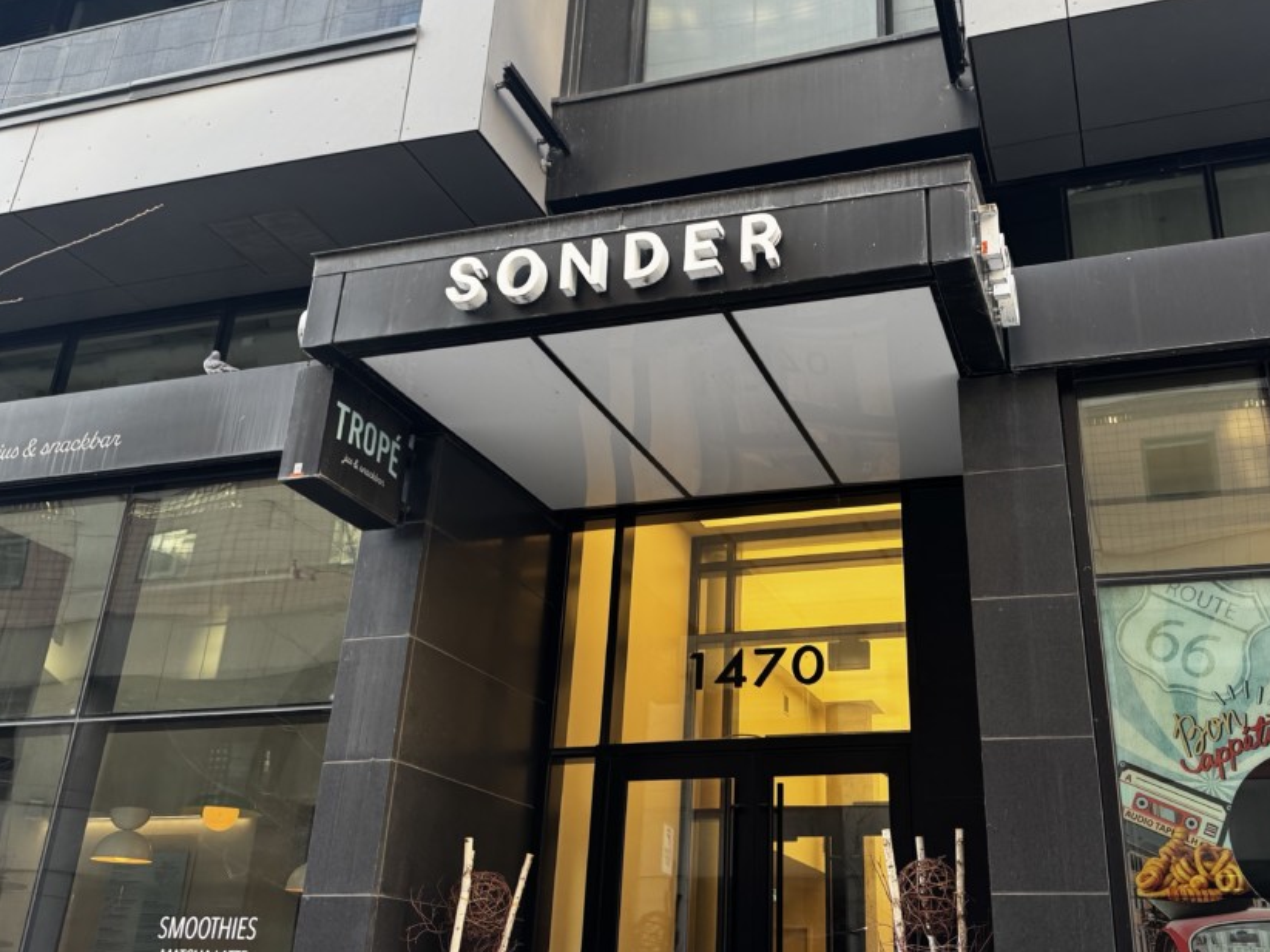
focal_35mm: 35
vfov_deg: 40.5
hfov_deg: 52.3
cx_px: 752
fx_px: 1284
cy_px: 392
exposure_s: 1/121
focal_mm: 6.76
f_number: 1.78
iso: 100
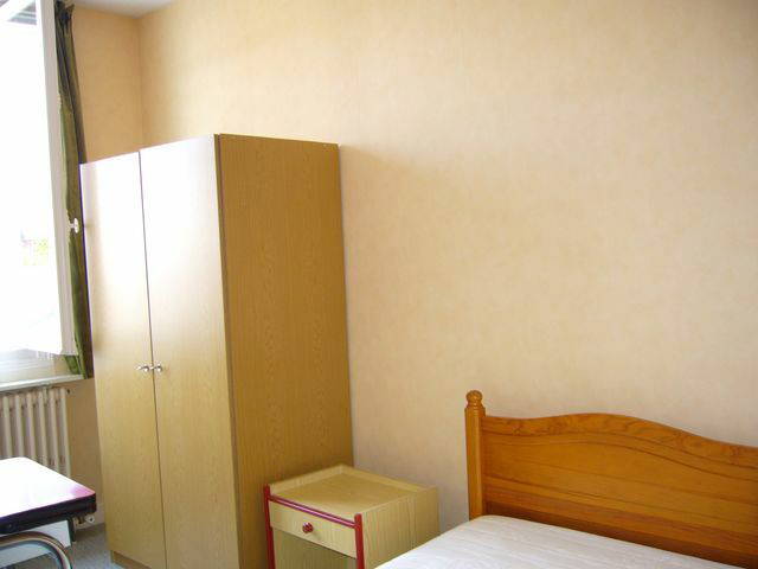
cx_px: 379
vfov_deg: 40.7
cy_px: 284
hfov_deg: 52.6
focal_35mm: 35
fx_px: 766
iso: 100
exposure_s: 1/30
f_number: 2.8
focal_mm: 5.8
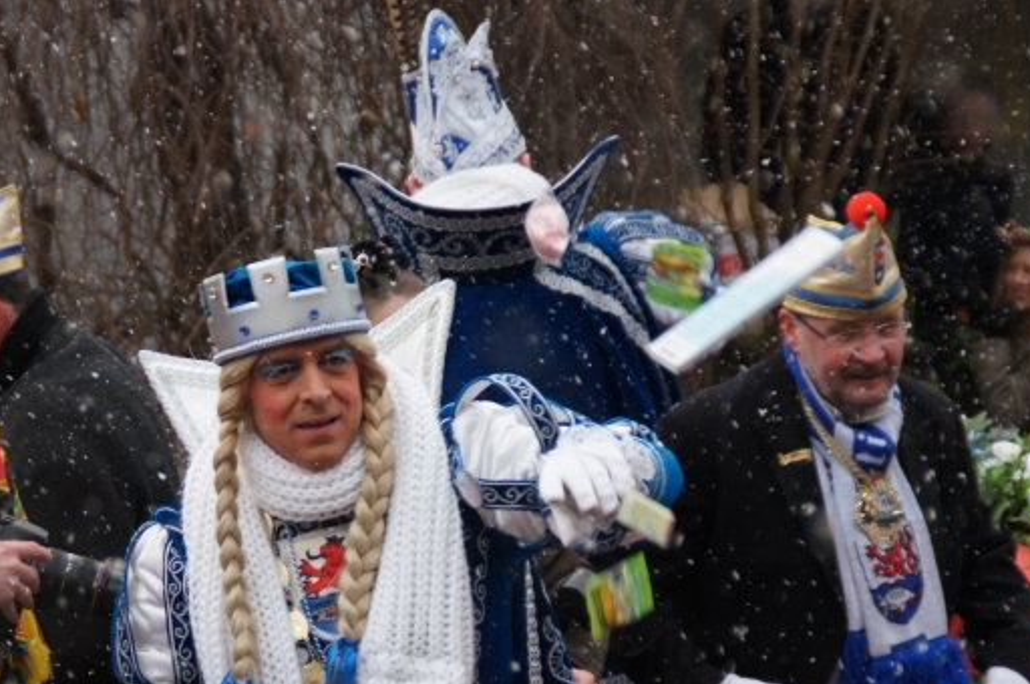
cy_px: 469
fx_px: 7912
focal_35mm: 277
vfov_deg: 4.9
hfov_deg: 7.4
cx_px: 354
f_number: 5.6
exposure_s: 1/160
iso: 1000
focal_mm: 105
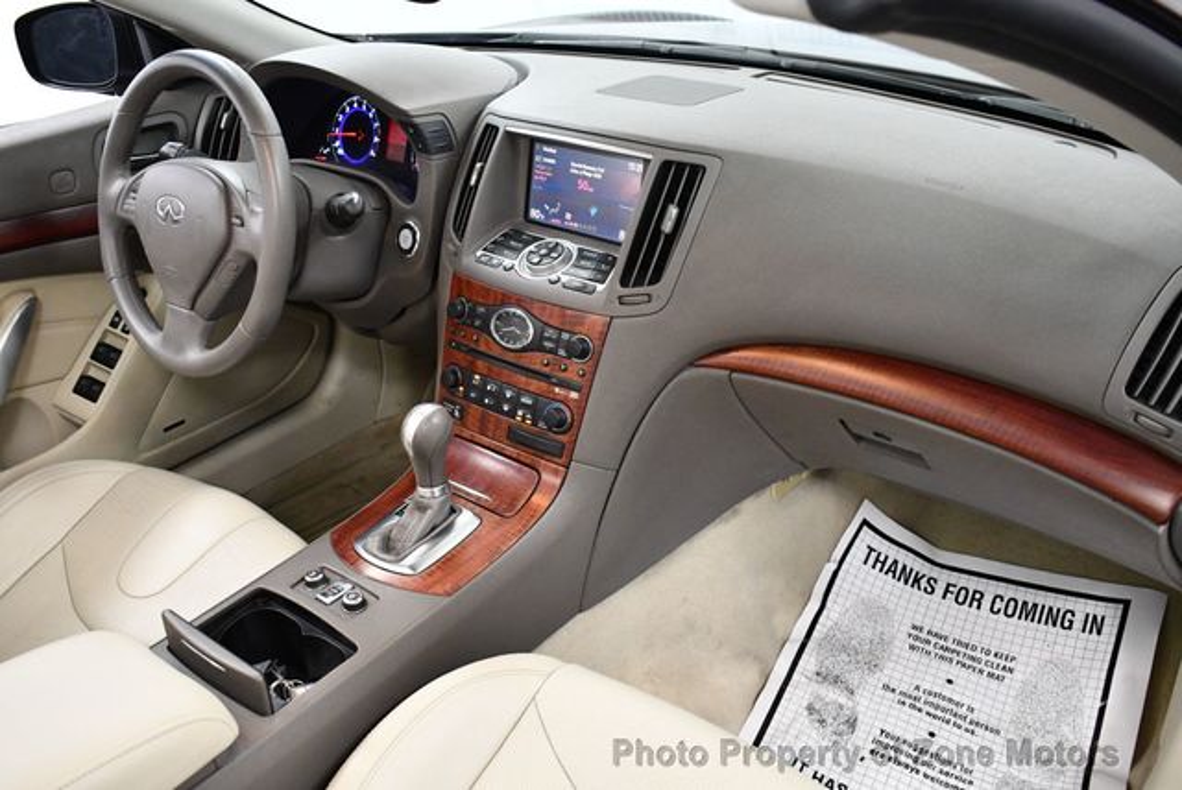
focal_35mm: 36
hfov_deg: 53.1
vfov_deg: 36.9
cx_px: 591
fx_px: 1183
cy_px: 395
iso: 2200
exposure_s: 1/125
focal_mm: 18
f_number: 3.5
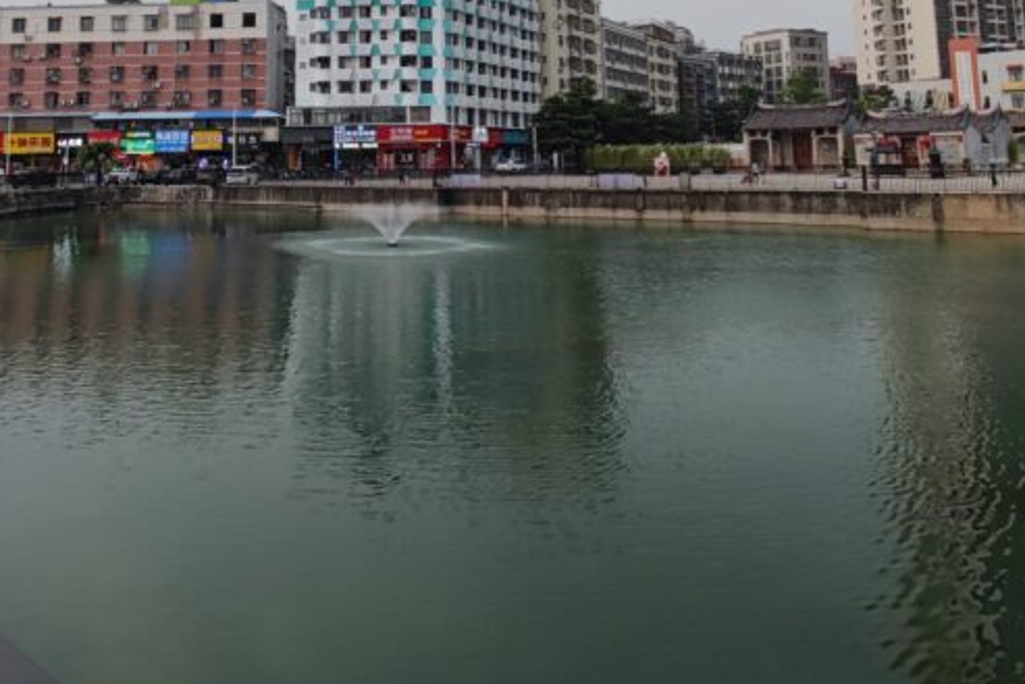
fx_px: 769
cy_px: 53
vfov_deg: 43.3
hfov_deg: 66.9
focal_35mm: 27
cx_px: 426
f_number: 2.2
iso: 50
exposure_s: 1/92
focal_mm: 1.95
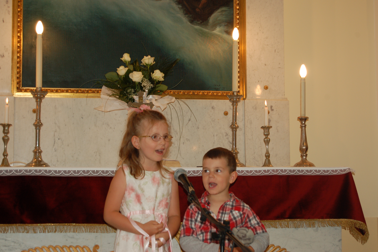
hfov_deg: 24.6
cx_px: 189
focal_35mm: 82
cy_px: 126
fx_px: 865
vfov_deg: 16.5
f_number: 5.6
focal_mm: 55
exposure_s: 1/60
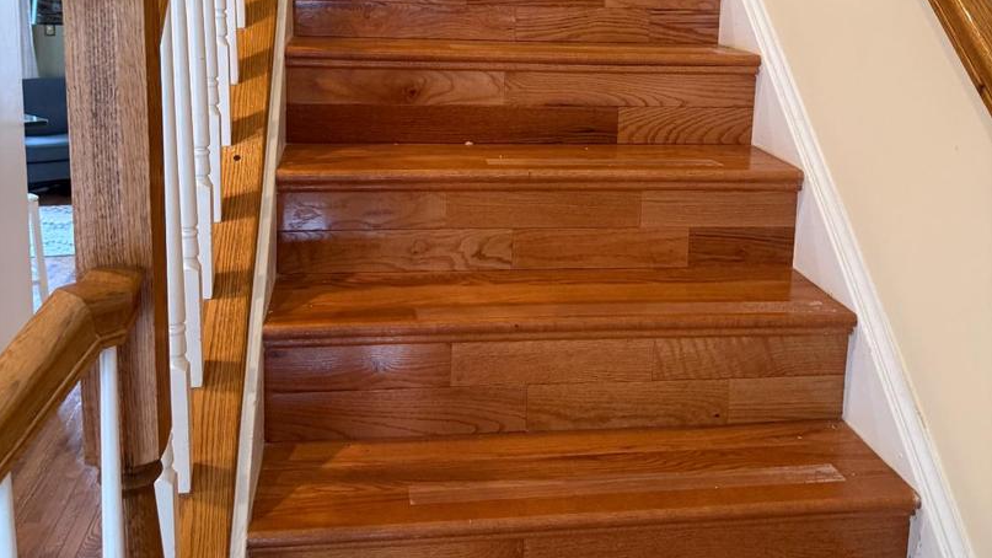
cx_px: 495
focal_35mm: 35
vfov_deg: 32.4
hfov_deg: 56.6
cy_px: 81
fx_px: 921
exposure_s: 1/60
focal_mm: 6.76
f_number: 1.78
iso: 320
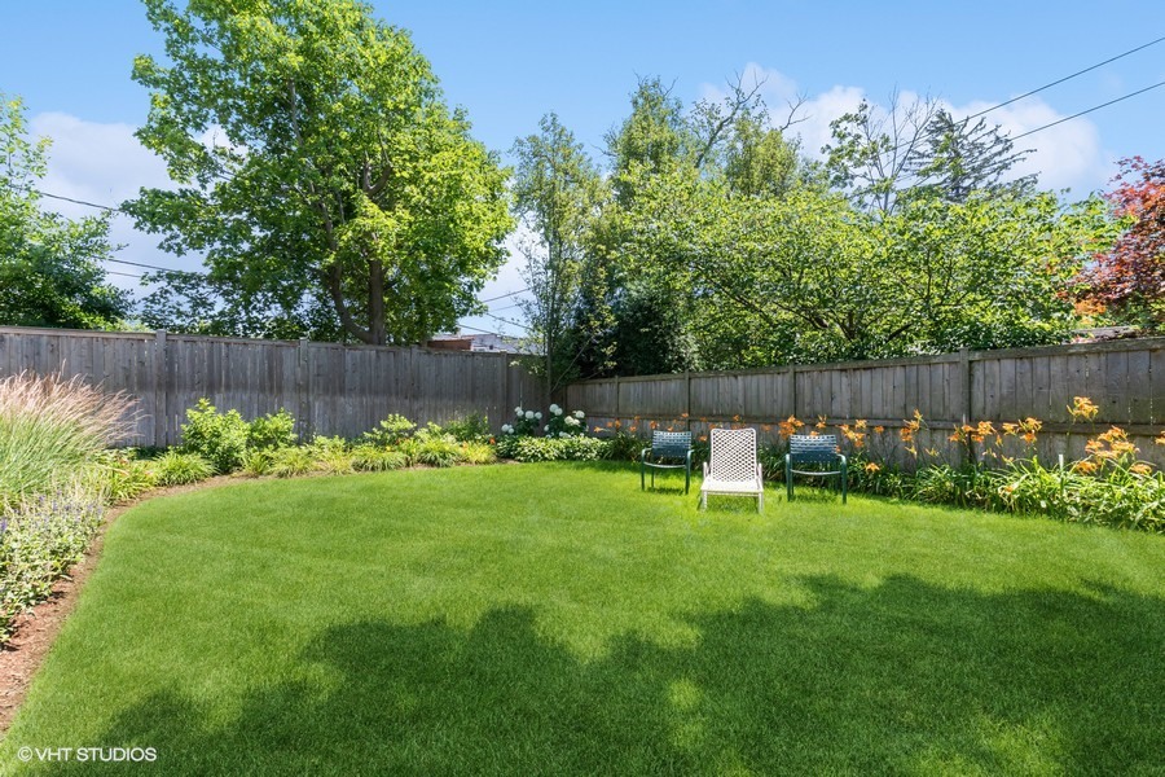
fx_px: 485
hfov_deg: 100.4
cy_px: 388
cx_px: 582
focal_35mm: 15
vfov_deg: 77.3
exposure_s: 1/320
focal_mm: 10
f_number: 9
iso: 200
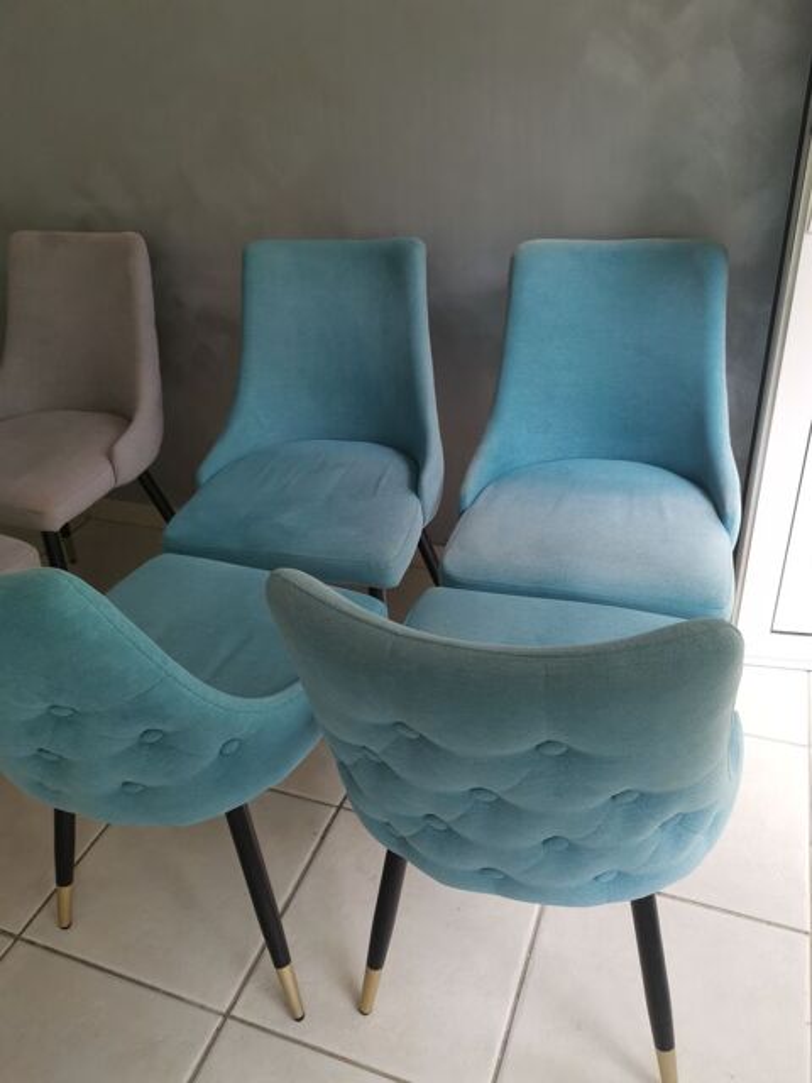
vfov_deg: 65.3
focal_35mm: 27
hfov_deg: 51.4
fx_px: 844
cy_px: 542
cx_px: 406
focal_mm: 5.58
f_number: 1.8
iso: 64
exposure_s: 1/100
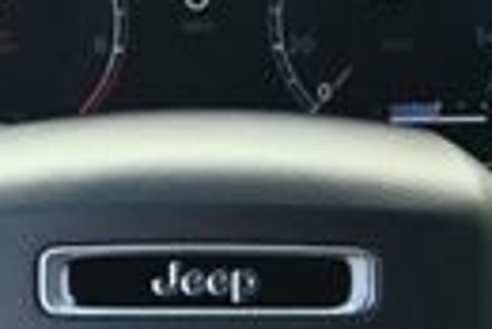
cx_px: 201
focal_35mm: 181
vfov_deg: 7.6
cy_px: 314
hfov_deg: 11.4
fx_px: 2472
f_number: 4.2
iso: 400
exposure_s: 1/160
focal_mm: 24.5
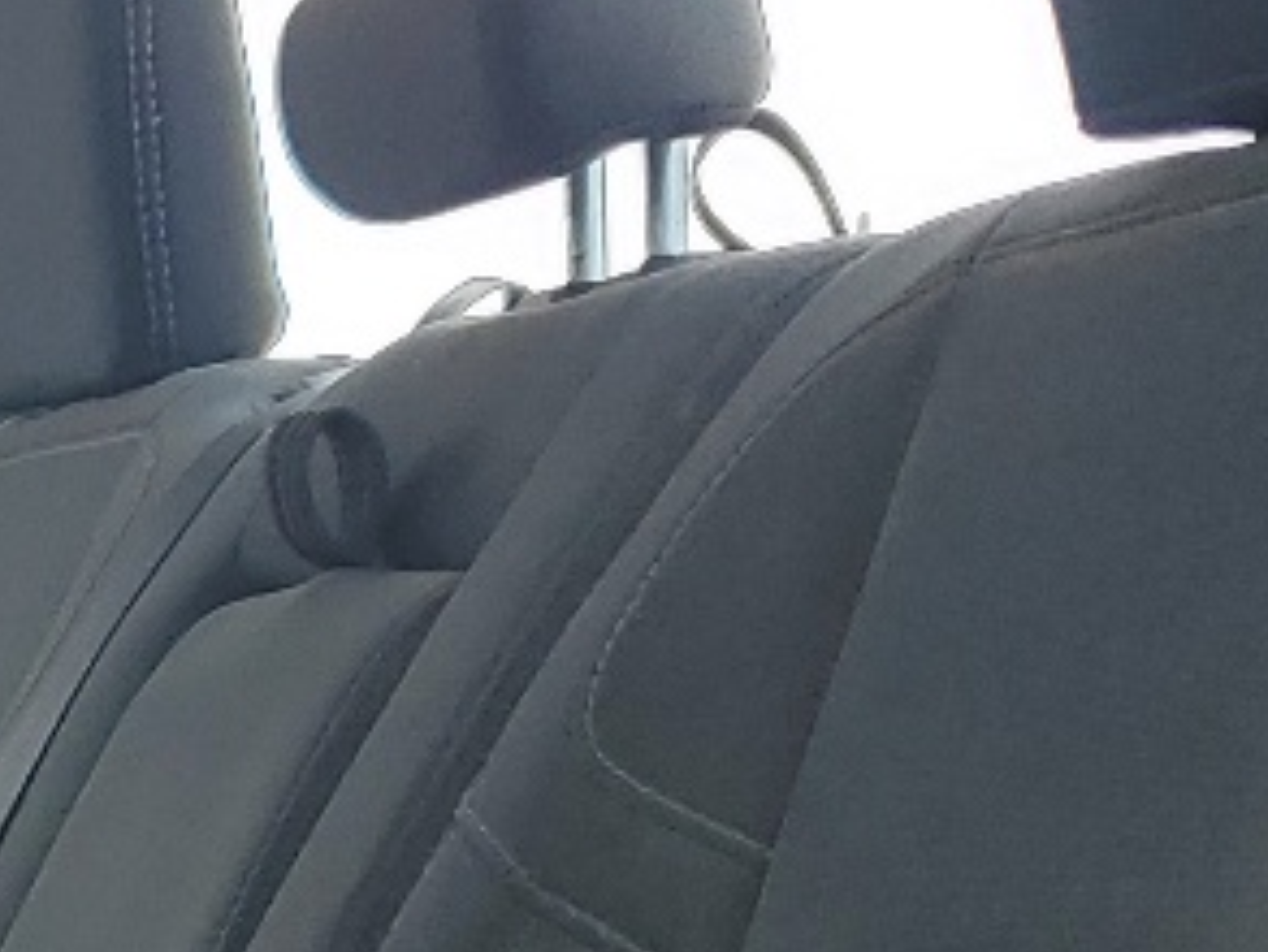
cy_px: 1359
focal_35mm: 142
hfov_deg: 12.7
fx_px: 5204
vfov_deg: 10.2
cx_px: -1000
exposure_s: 1/833
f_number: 1.5
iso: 50
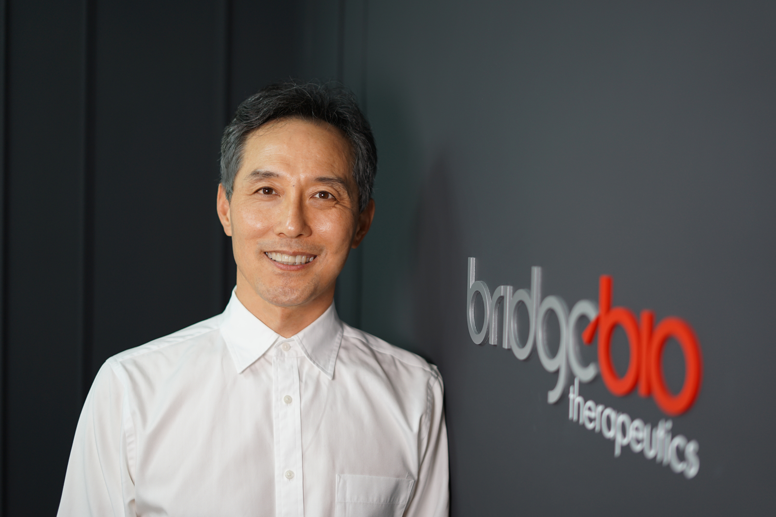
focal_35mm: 50
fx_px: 1078
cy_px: 258
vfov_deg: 27.0
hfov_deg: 39.6
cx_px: 388
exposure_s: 1/100
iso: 100
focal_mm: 50
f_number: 1.8
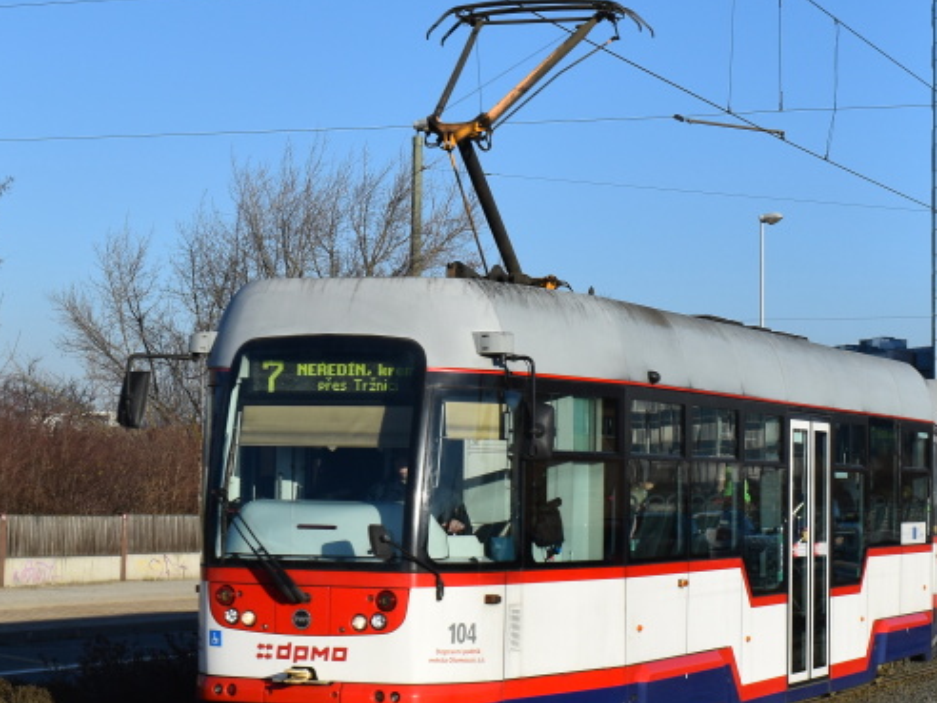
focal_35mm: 90
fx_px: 2436
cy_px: 214
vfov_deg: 16.4
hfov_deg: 21.7
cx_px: 596
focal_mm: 30
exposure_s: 1/400
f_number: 10
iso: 200
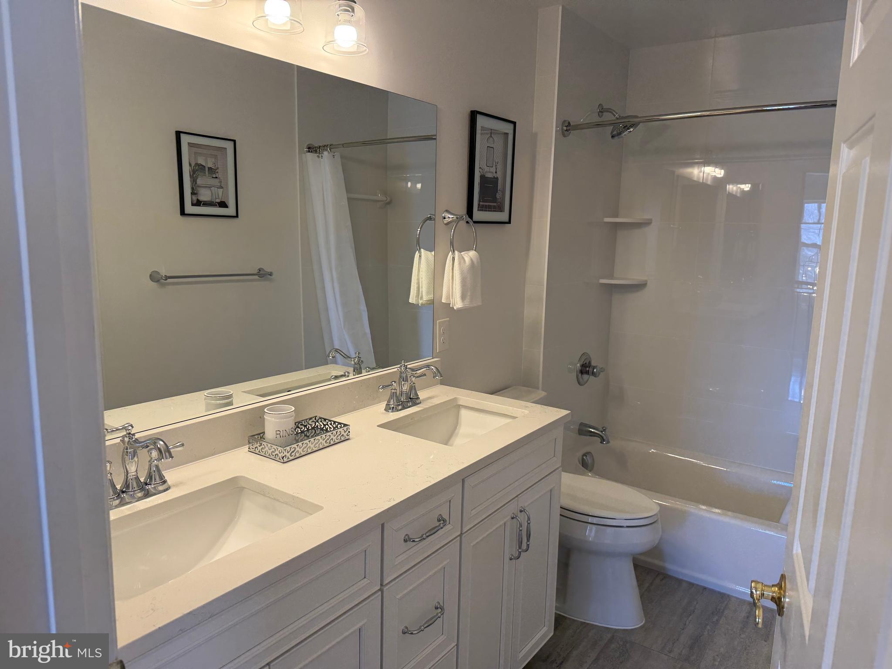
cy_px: 334
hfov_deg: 71.6
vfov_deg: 56.8
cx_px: 446
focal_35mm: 24
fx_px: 618
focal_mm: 6.76
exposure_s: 1/120
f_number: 1.78
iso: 125
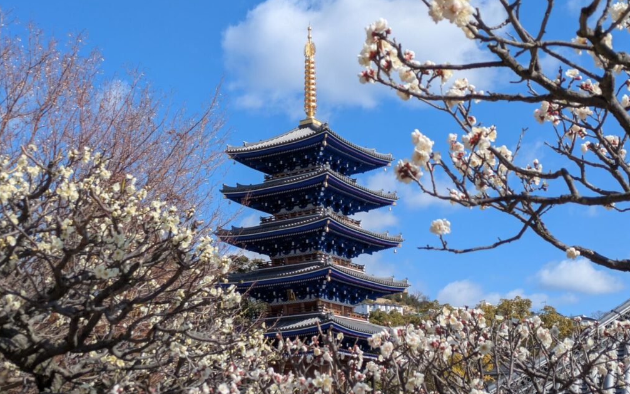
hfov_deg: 36.9
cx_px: 319
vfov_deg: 23.5
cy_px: 179
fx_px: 944
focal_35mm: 55
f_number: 1.89
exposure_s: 1/2494
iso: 48
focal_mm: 5.43
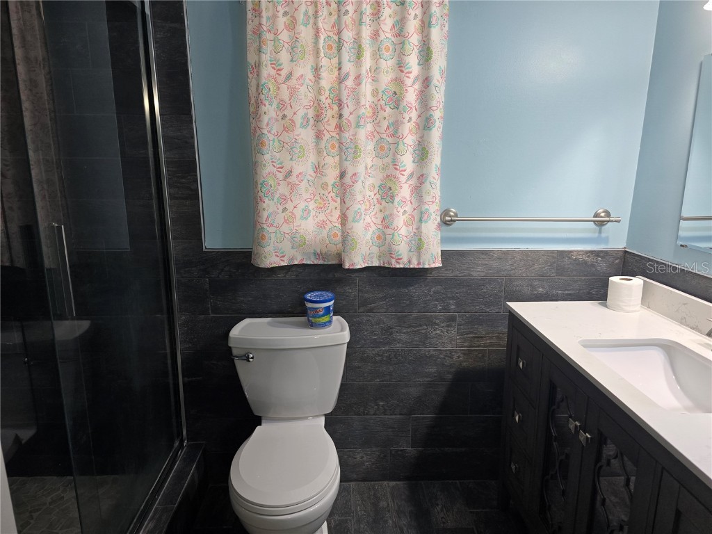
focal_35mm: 23
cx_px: 356
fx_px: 473
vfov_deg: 58.9
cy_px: 267
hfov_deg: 73.9
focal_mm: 6.3
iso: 320
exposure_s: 1/120
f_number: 1.7
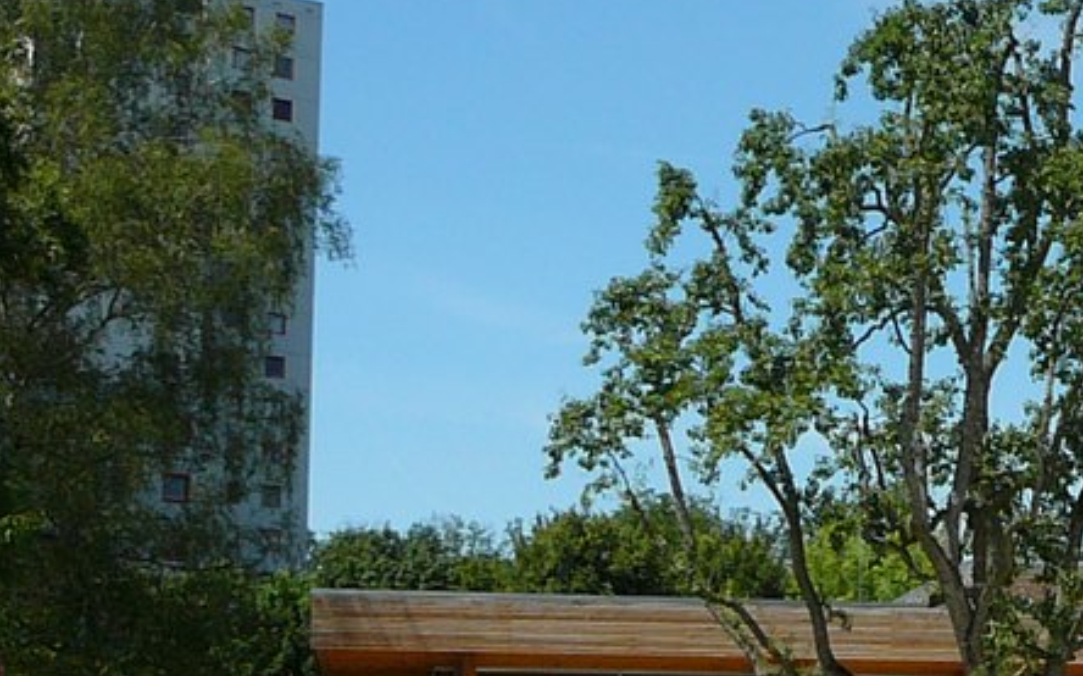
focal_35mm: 107
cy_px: 705
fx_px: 3157
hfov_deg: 17.9
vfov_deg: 12.1
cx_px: 1500
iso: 80
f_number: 5
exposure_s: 1/400
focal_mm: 5.2
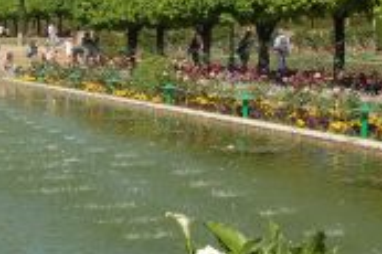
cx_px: 26
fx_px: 954
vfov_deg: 15.1
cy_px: 163
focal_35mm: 90
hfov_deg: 22.0
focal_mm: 26
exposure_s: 1/320
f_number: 10
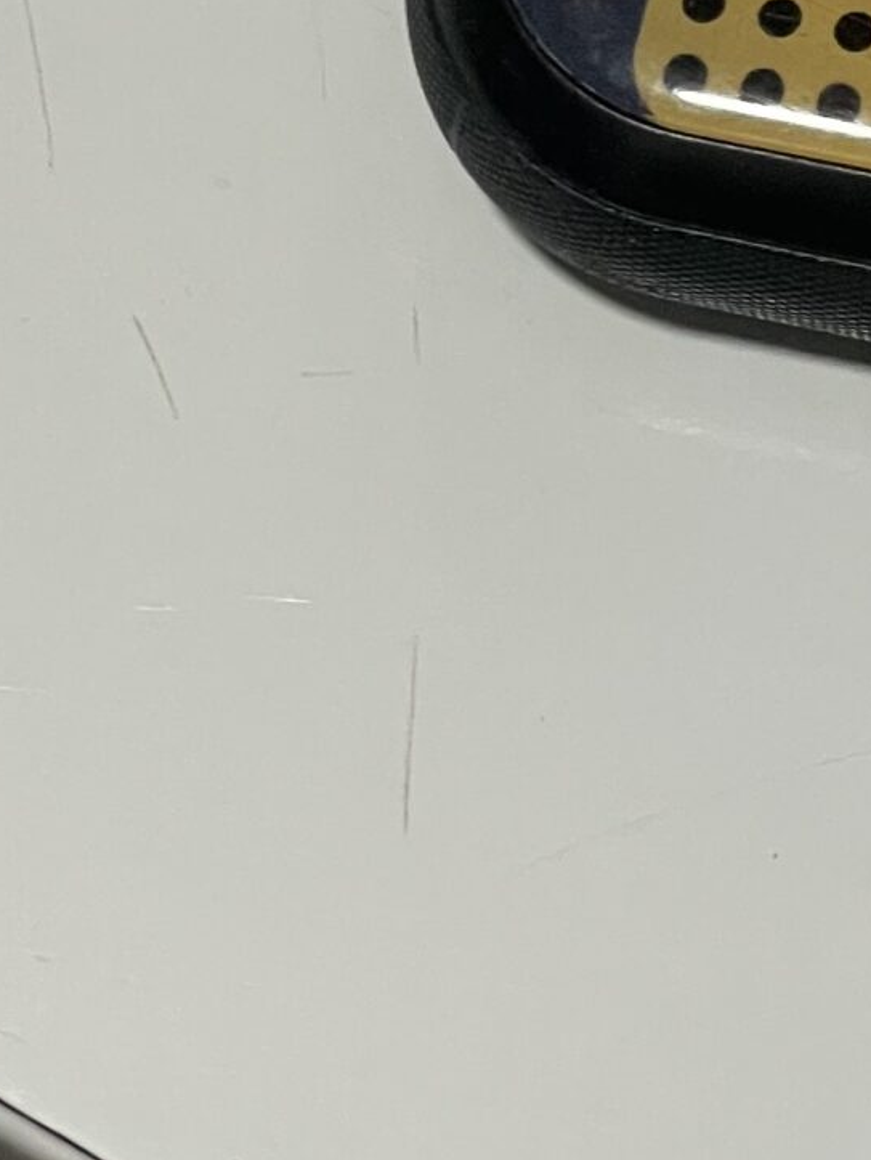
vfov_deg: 10.3
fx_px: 6168
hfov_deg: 8.0
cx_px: 1134
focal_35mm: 184
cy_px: -700
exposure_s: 1/100
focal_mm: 6
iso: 200
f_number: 2
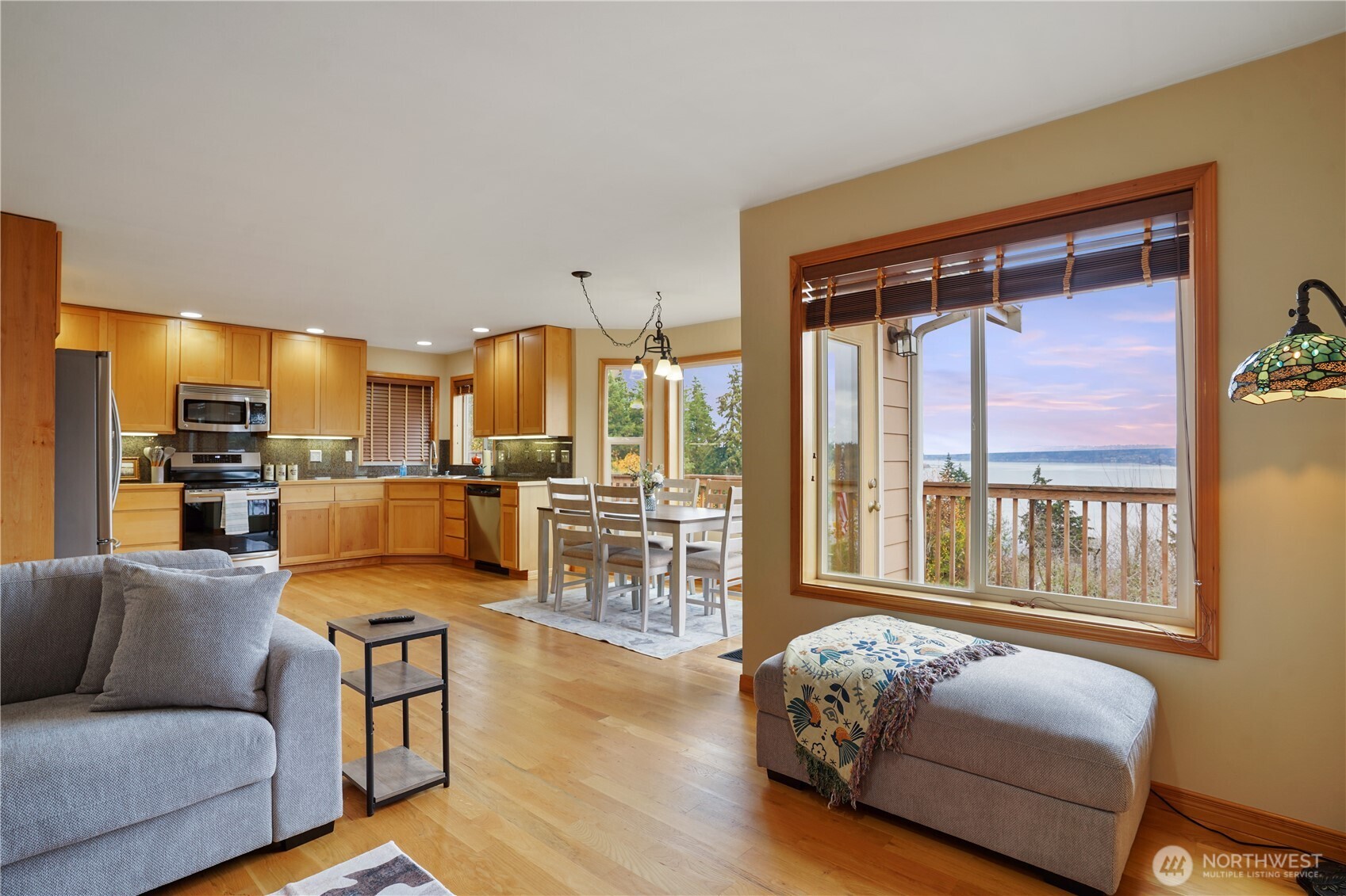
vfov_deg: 70.4
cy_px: 448
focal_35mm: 17
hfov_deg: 93.3
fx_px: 636
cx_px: 673
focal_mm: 17
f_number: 8
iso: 100
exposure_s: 1/3
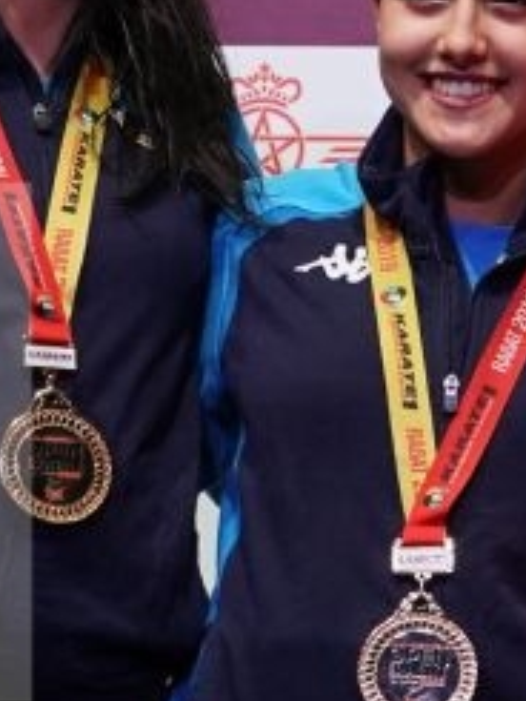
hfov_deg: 3.0
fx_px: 10020
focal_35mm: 495
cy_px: 443
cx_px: 735
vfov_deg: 4.0
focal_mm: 70
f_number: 3.5
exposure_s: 1/250
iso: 1000
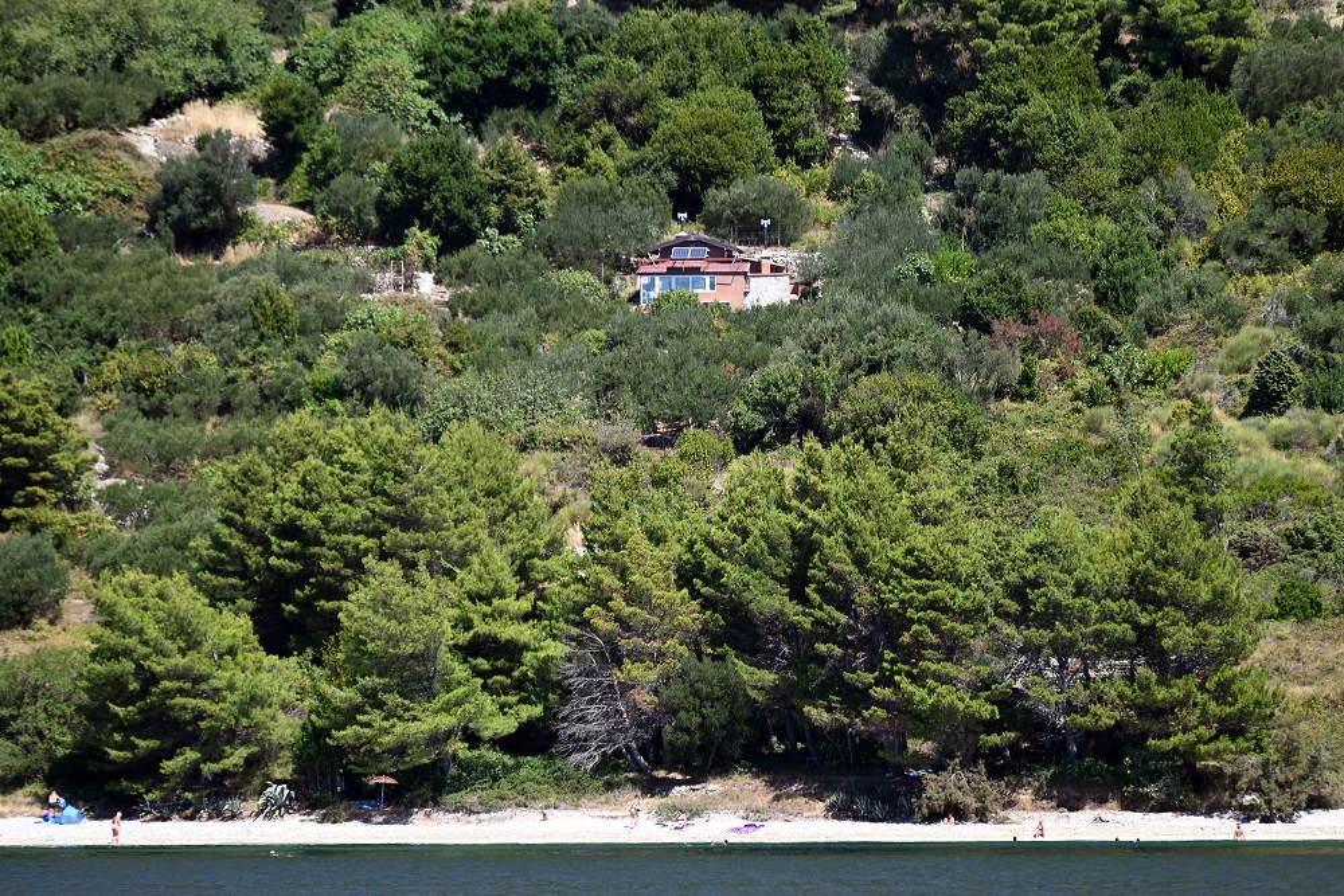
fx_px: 11201
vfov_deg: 4.6
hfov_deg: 6.9
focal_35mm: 300
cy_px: 448
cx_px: 672
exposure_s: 1/320
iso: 110
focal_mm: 300
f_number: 5.6
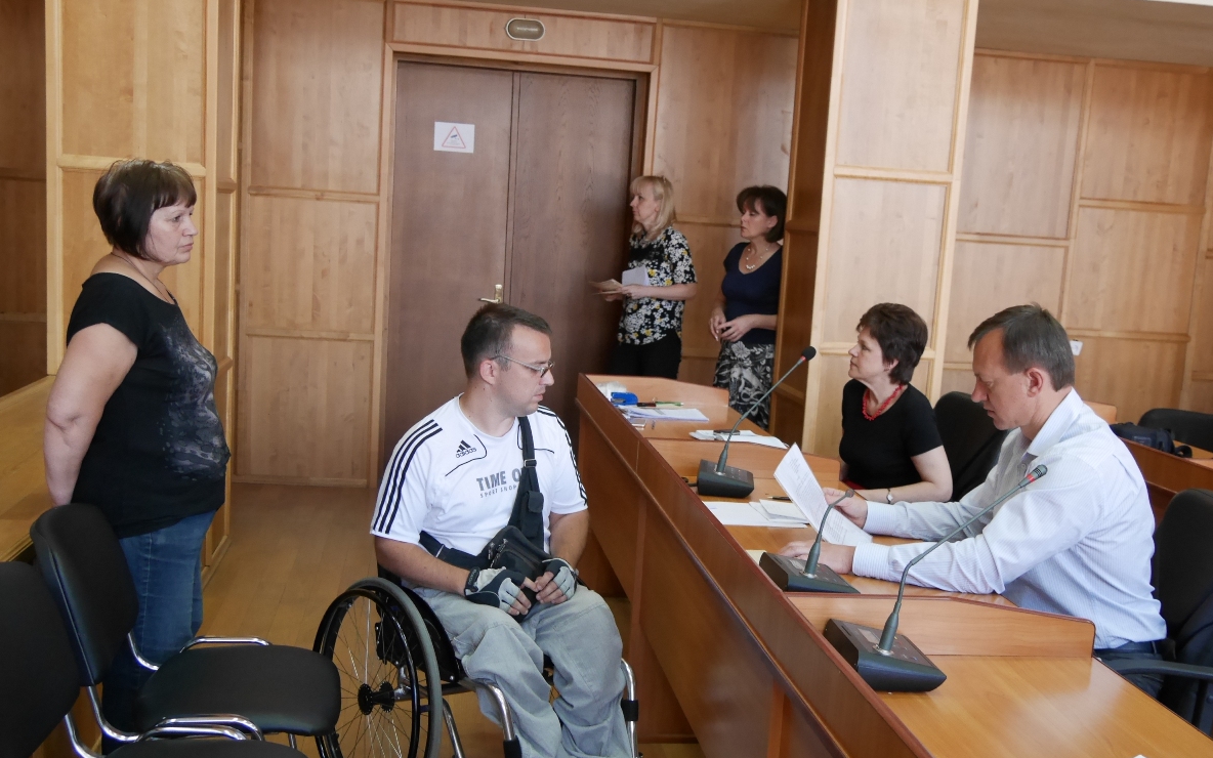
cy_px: 444
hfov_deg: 45.2
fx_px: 1455
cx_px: 650
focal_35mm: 44
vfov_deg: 29.2
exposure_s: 1/60
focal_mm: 19
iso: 1250
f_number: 3.8
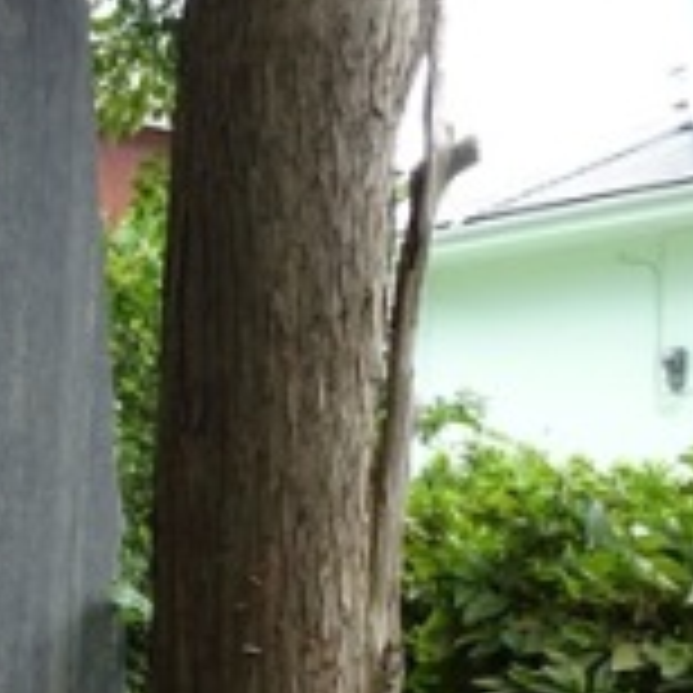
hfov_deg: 23.9
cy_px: 536
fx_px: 1563
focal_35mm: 69
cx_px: -7
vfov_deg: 24.7
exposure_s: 1/125
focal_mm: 4.1
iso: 80
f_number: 3.5
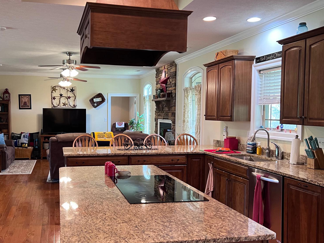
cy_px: 132
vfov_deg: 39.6
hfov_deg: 50.8
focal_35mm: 36
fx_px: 337
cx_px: 121
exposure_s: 1/60
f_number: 1.5
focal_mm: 5.7
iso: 200
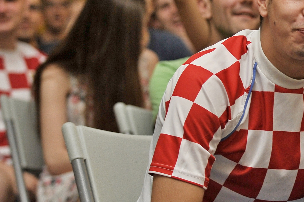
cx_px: 311
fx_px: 2017
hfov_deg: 8.6
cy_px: 59
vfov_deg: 5.7
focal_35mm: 239
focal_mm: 86
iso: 1000
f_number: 2.8
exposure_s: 1/125
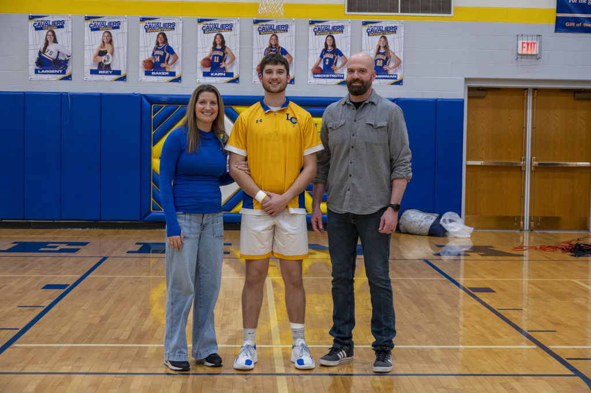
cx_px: 296
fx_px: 951
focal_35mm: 58
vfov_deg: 23.3
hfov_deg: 34.5
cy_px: 196
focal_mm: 58
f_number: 5.6
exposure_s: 1/125
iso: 2000
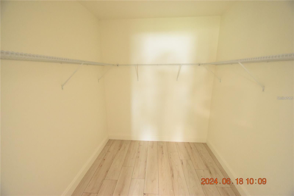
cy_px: 98
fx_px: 122
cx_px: 147
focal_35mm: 15
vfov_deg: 77.3
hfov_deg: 100.4
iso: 5600
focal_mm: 10
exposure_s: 1/60
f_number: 3.5
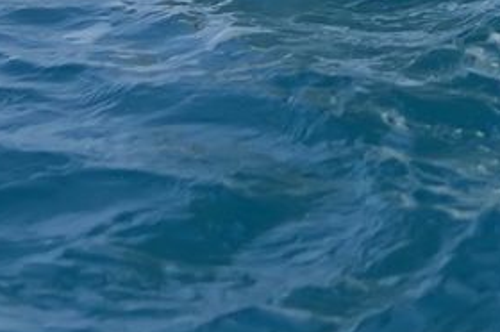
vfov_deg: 2.1
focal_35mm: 644
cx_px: 795
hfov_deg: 3.2
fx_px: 8934
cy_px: -335
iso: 400
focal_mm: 100
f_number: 4.5
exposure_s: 1/4000
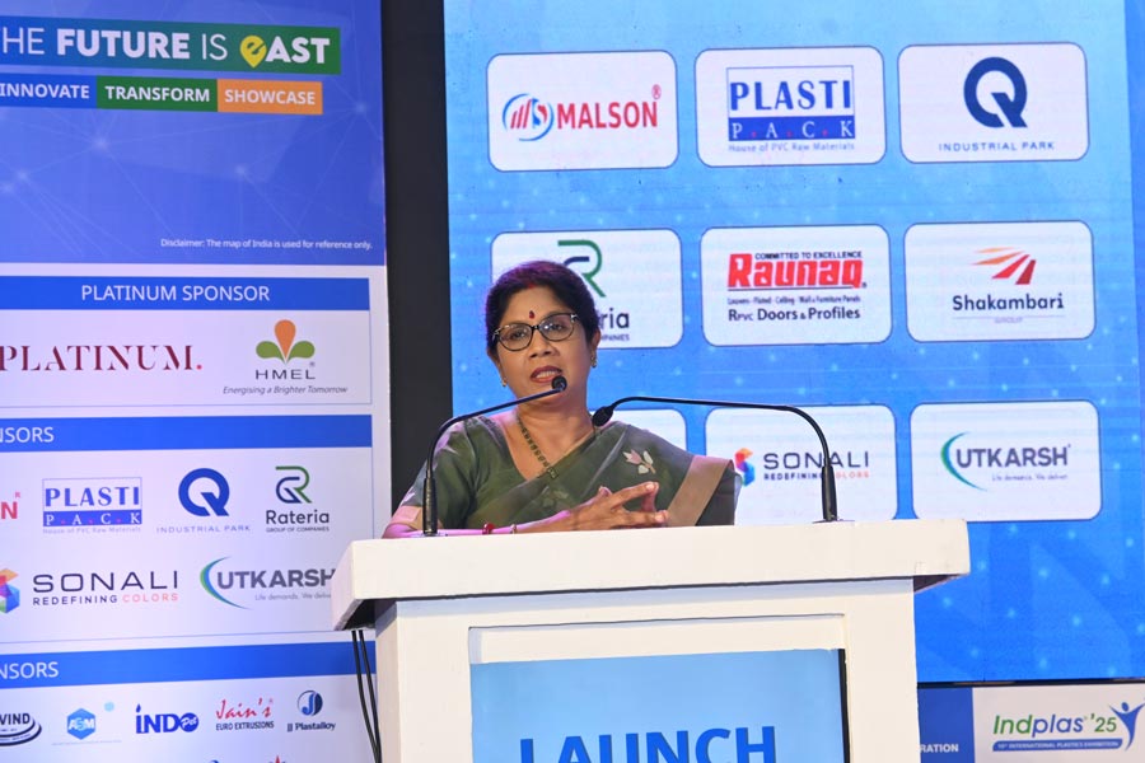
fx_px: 2385
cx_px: 572
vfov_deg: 18.2
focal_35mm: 75
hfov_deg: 27.0
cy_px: 382
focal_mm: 50
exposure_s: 1/100
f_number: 6.3
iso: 800
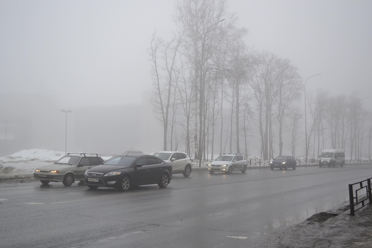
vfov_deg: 30.8
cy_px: 124
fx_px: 449
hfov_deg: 45.0
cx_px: 186
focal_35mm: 44
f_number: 5
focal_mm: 29
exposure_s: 1/200
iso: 200
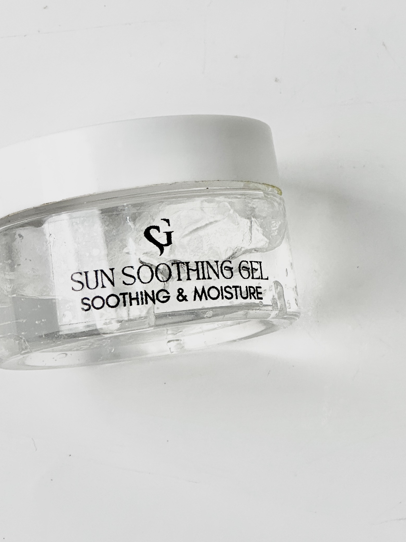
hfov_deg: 9.9
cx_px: 194
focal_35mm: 150
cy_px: 207
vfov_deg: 13.2
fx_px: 2346
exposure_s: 1/99
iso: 50
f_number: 2.8
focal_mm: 9
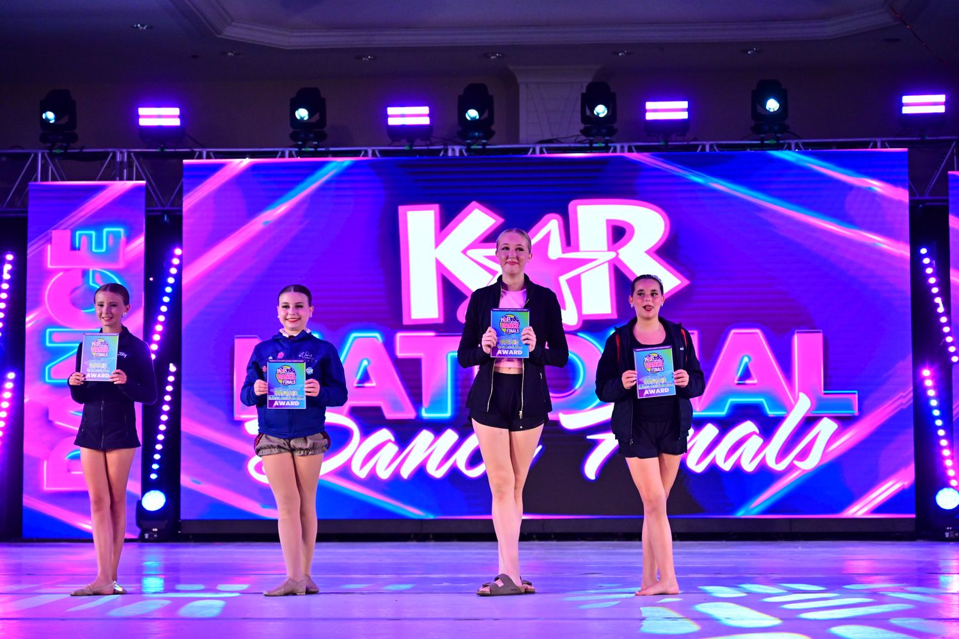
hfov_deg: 29.7
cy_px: 320
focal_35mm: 68
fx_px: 1811
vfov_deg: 20.0
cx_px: 480
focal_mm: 68
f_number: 3.2
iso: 3200
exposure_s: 1/1000
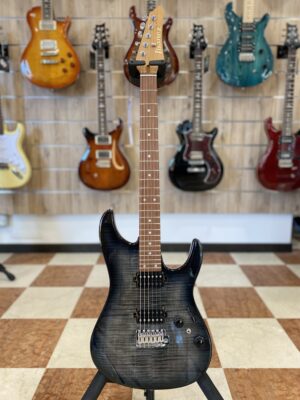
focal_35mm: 26
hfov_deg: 53.1
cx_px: 150
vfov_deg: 67.3
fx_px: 300
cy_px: 200
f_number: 1.8
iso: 125
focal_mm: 4.25
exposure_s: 1/100
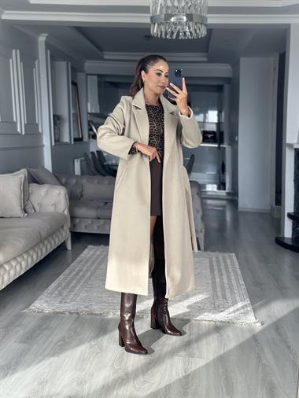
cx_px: 150
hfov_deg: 30.3
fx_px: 552
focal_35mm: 48
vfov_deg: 39.6
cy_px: 199
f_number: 1.78
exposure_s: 1/172
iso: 100
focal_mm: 6.86
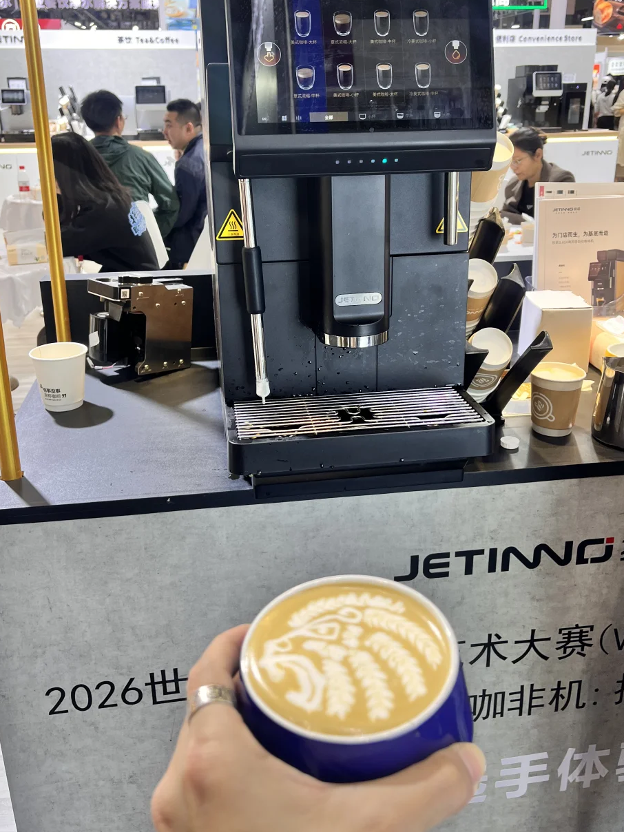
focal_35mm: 31
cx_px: 309
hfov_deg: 45.4
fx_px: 745
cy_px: 343
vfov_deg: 58.0
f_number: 1.6
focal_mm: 5.1
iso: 50
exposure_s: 1/100
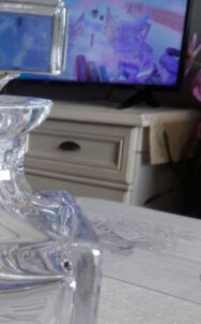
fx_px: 554
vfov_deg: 30.3
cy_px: 323
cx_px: 9
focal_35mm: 63
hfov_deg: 20.0
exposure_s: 1/33
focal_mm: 3.7
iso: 50
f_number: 1.9
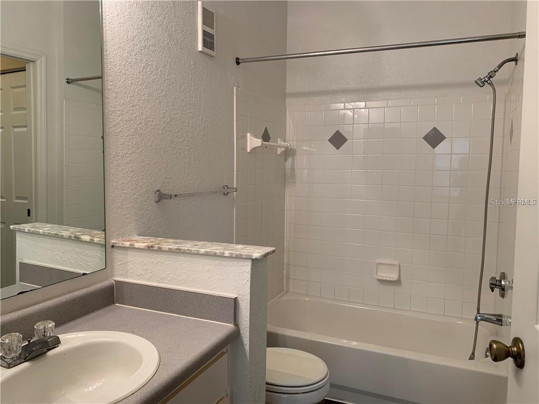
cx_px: 270
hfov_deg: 67.3
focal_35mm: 26
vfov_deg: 53.1
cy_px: 202
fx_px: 405
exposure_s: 1/60
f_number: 1.8
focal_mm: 4.25
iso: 80
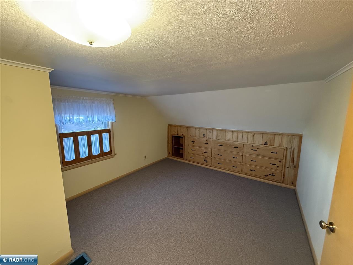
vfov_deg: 85.7
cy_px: 132
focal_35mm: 14
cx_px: 176
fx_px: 143
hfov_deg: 102.1
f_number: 2.2
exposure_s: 1/60
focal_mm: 2.22
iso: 640
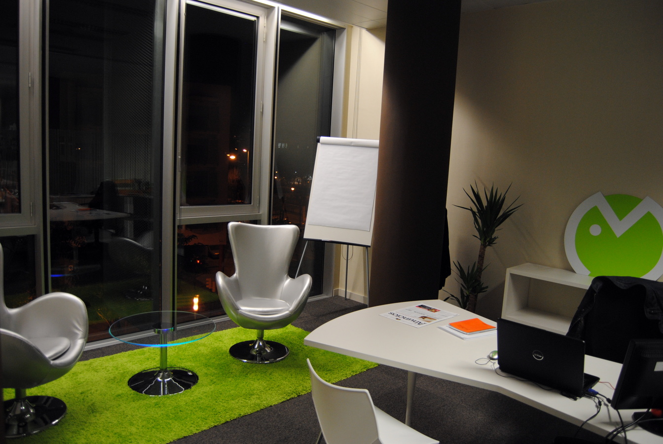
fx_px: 498
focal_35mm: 27
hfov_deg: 67.3
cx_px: 332
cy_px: 222
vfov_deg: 48.1
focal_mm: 18
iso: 450
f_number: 3.5
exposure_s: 1/30
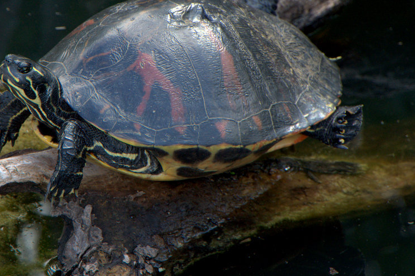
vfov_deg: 2.1
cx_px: 120
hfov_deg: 3.1
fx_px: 7582
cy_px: 87
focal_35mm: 658
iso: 1100
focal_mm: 270
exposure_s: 1/200
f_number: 8
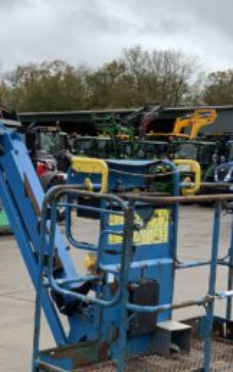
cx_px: -12
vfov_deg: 27.1
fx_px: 772
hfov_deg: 16.7
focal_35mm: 76
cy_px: 181
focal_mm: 3
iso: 16
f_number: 1.8
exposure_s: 1/606
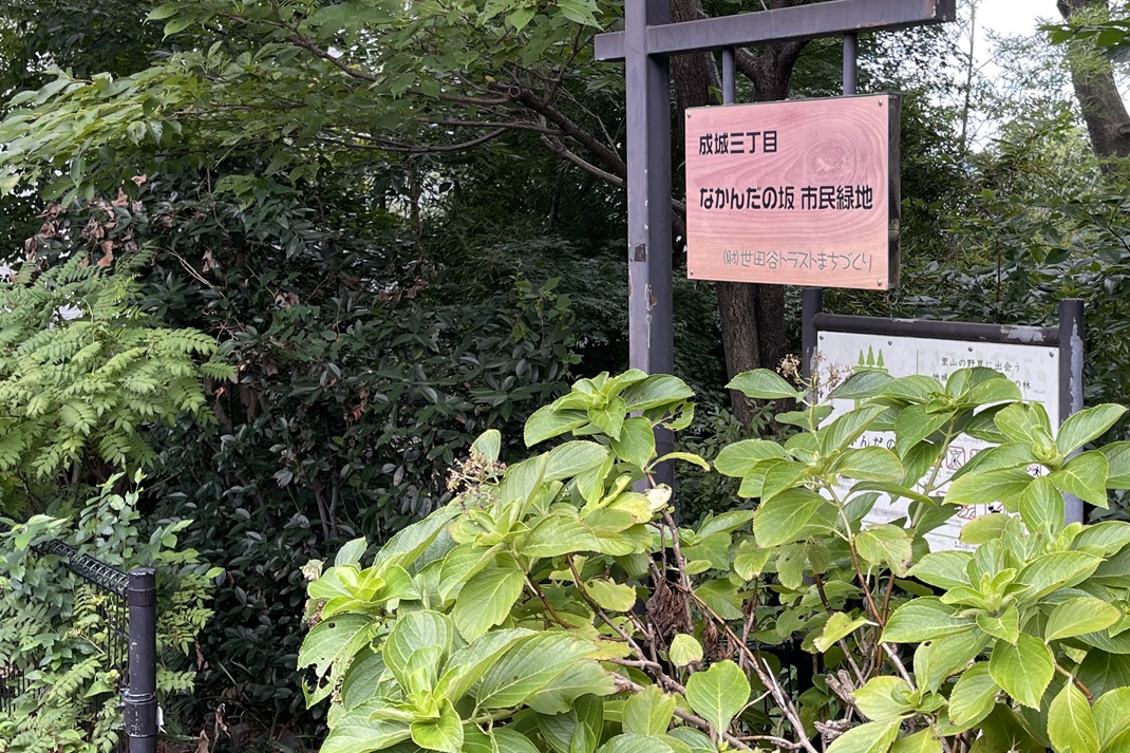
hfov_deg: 39.9
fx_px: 1538
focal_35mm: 49
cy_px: 296
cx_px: 743
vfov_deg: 27.4
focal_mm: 5.1
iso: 32
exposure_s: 1/178
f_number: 1.6
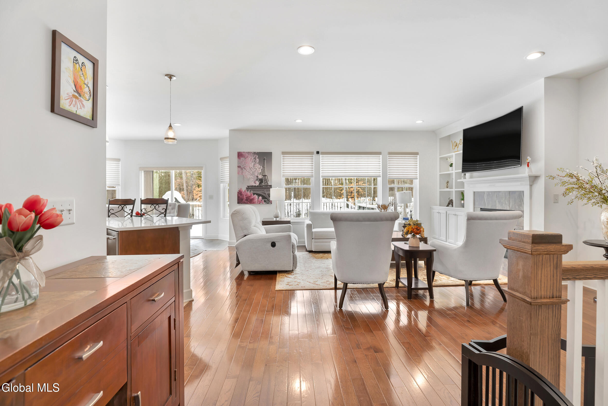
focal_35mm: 16
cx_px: 304
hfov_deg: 96.7
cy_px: 203
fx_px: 270
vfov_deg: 73.8
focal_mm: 16
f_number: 4.5
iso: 250
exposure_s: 1/60
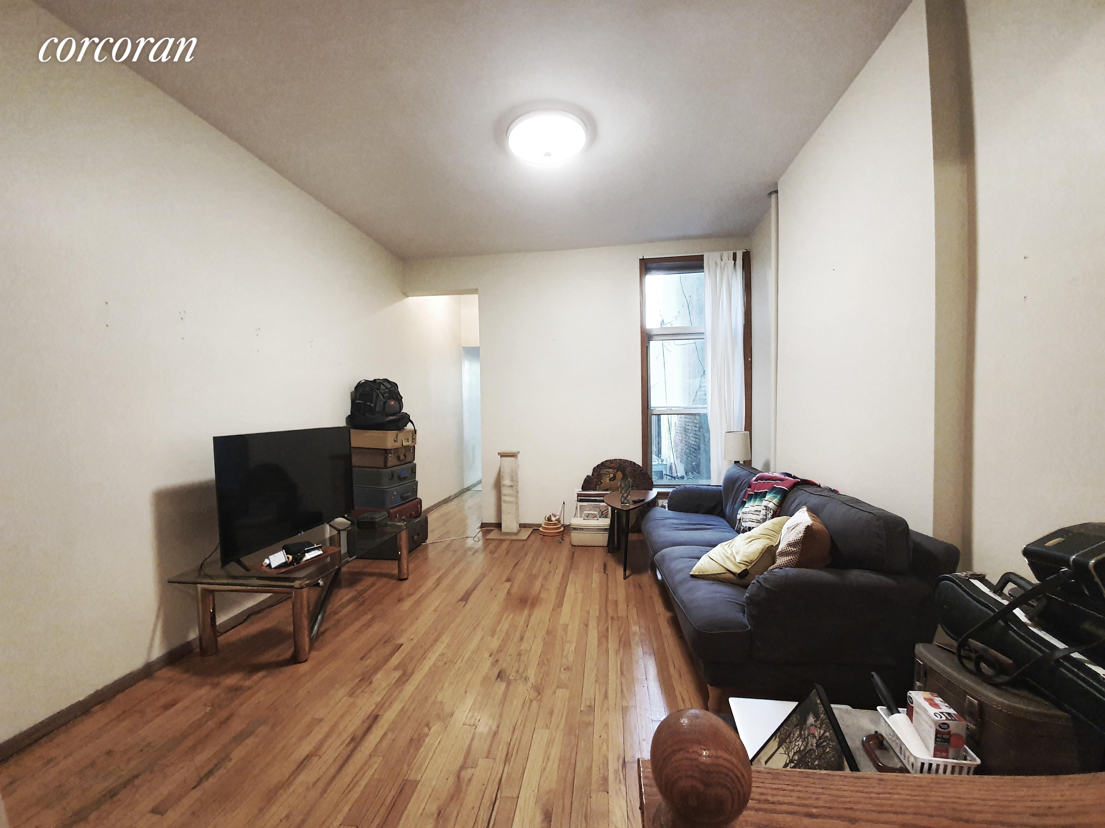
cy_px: 414
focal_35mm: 13
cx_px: 552
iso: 320
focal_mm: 1.8
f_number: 2.2
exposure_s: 1/40
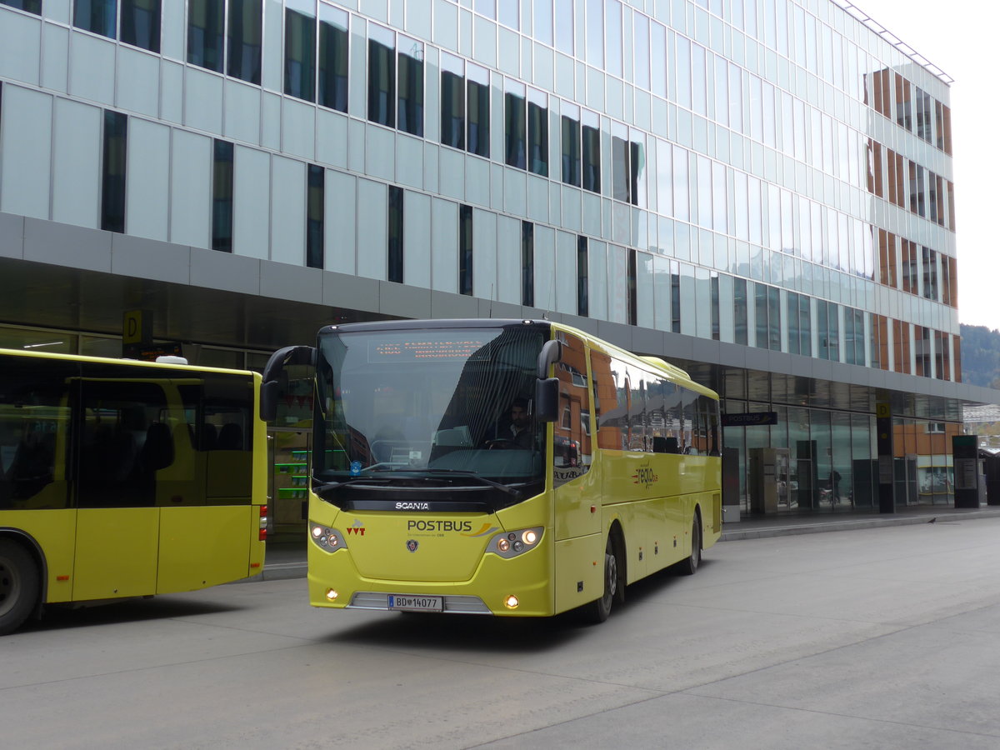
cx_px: 500
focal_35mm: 44
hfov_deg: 42.9
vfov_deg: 32.9
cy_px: 375
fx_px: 1271
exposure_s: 1/250
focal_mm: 9
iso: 80
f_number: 2.8
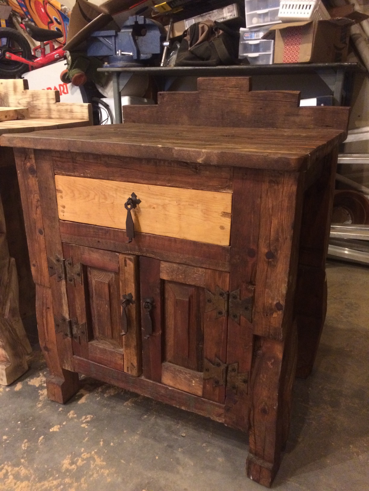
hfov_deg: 48.2
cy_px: 246
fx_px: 412
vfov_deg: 61.7
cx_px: 184
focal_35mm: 29
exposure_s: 1/15
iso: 320
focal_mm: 4.15
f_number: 2.2
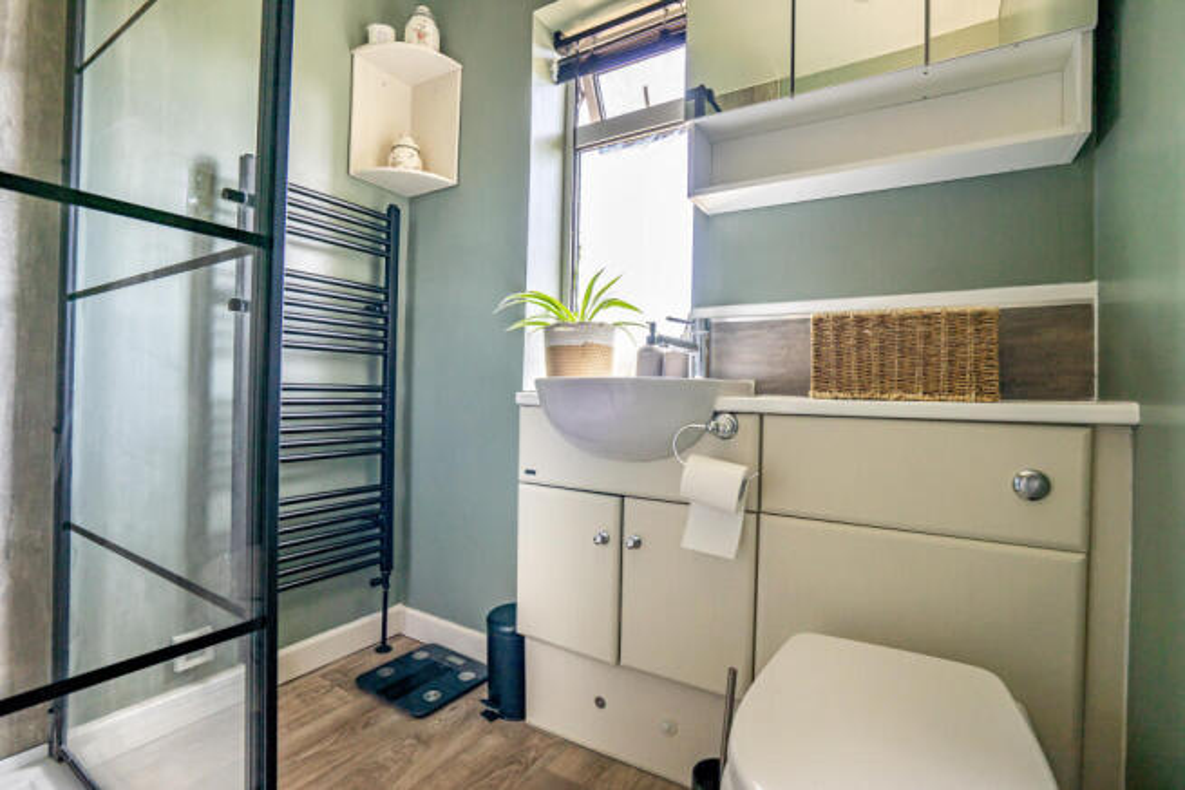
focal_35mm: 16
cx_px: 592
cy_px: 395
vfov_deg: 73.8
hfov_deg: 96.7
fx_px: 527
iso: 200
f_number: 7.1
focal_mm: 16
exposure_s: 1/25
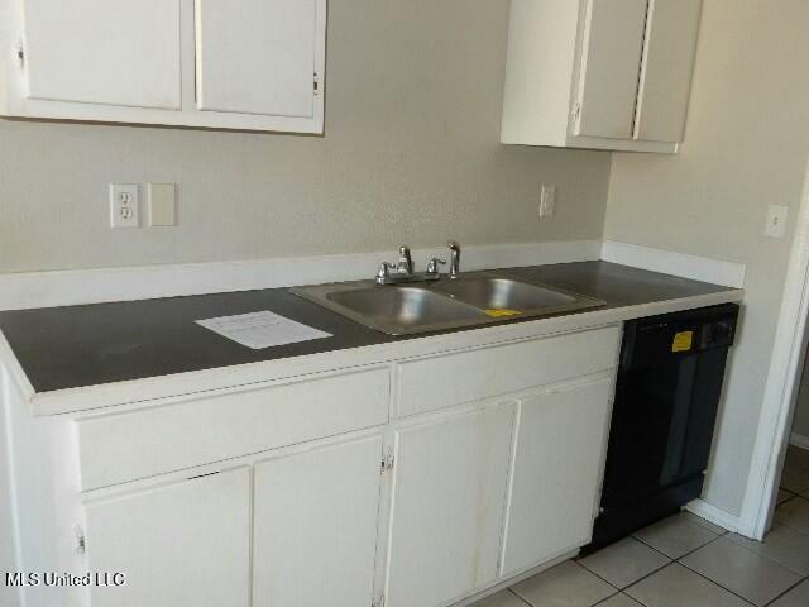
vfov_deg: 46.8
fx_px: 701
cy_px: 304
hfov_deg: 60.0
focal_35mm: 30
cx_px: 404
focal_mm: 5.4
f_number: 4
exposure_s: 1/30
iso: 200
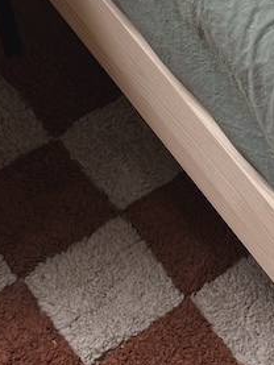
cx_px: 257
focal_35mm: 111
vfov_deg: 17.7
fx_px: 1171
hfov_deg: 13.2
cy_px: 138
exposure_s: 1/200
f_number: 1.78
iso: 64
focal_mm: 6.76
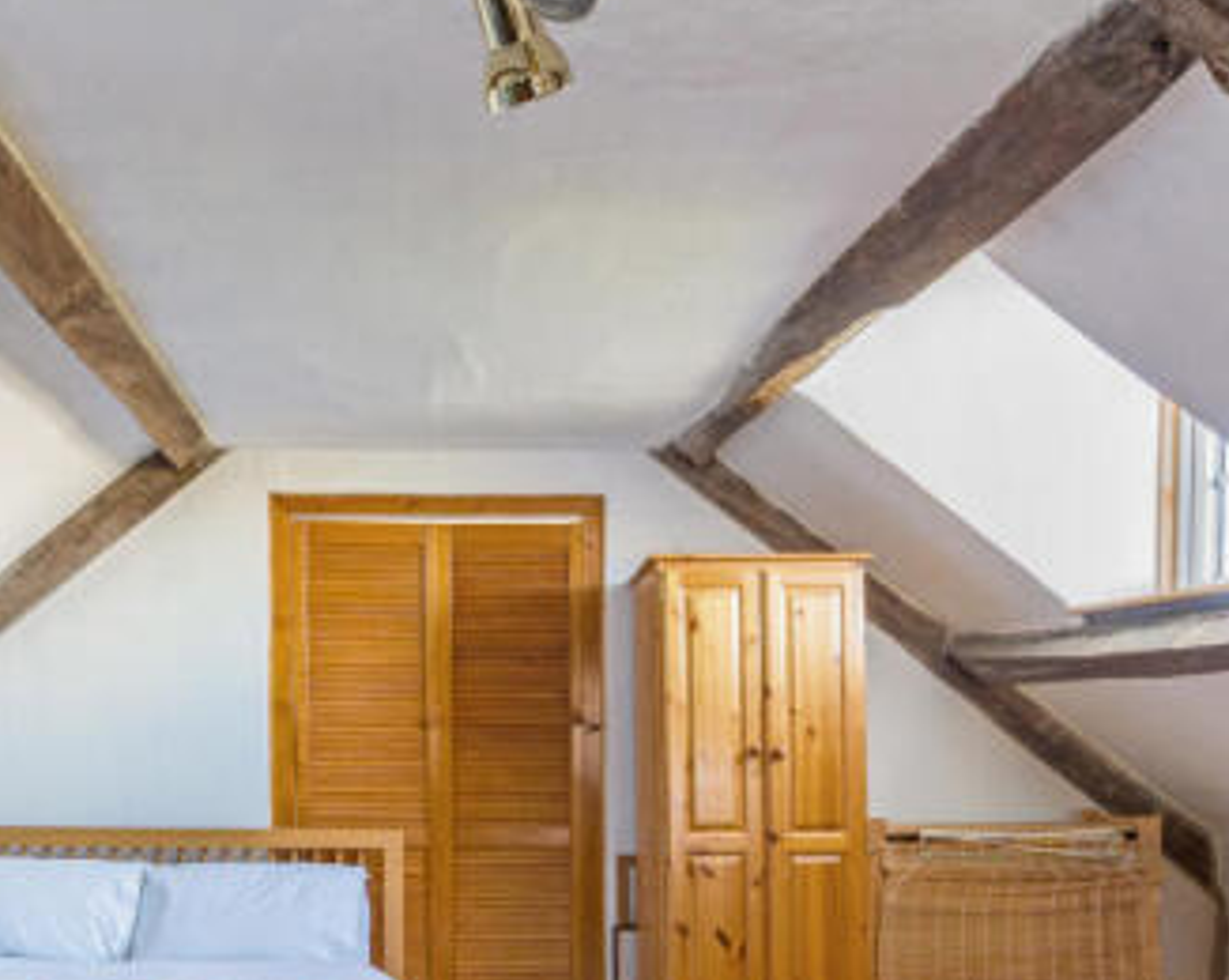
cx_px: 447
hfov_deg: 52.2
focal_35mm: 34
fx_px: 1235
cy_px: 684
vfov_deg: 42.5
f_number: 10
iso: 500
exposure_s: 1/3
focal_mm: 18
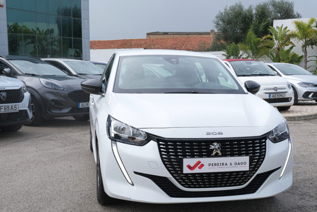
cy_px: 128
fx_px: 432
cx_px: 182
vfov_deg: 27.5
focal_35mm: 49
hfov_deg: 40.2
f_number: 9
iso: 160
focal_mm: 25.6
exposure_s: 1/160
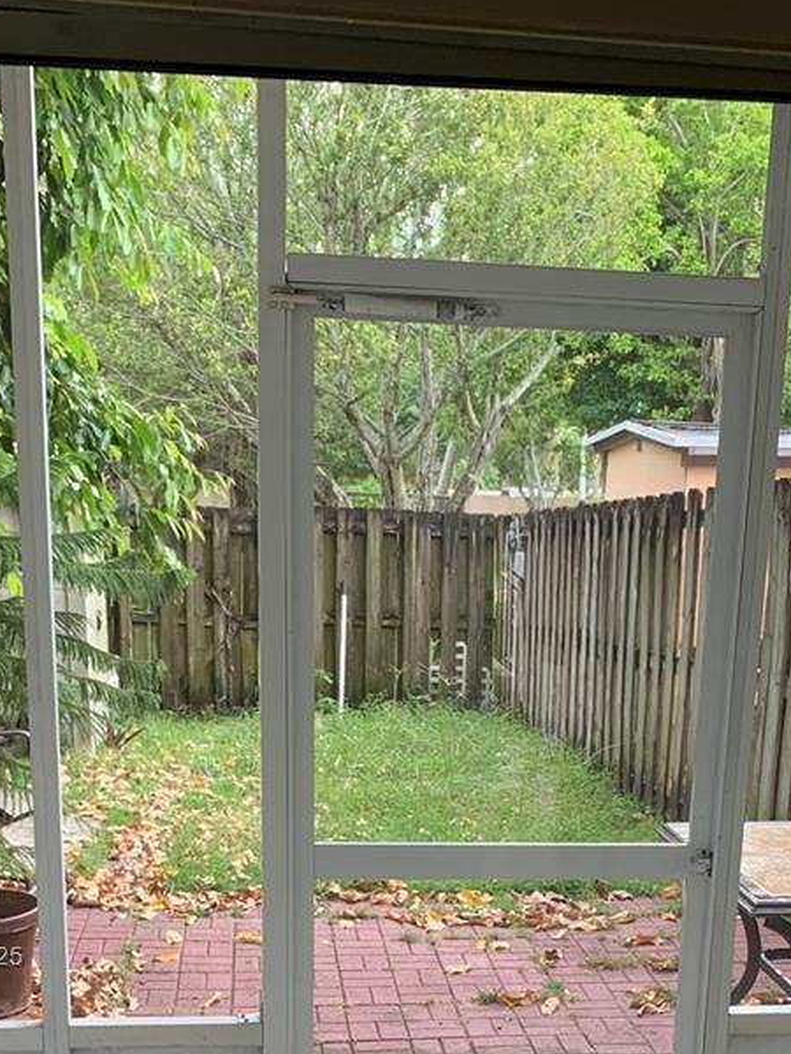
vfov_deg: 34.6
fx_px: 1584
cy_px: 959
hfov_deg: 27.9
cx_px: 489
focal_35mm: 52
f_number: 1.8
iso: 64
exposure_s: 1/121
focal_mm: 4.25
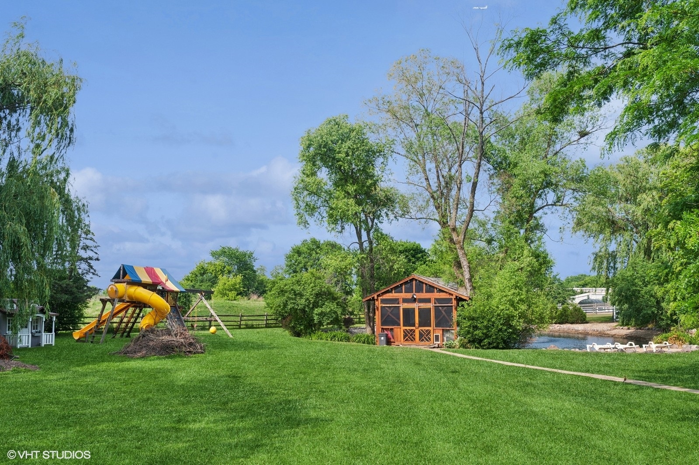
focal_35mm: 31
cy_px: 232
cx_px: 350
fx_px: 601
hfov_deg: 60.3
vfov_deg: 42.3
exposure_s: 1/250
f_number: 8
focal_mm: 31
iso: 200
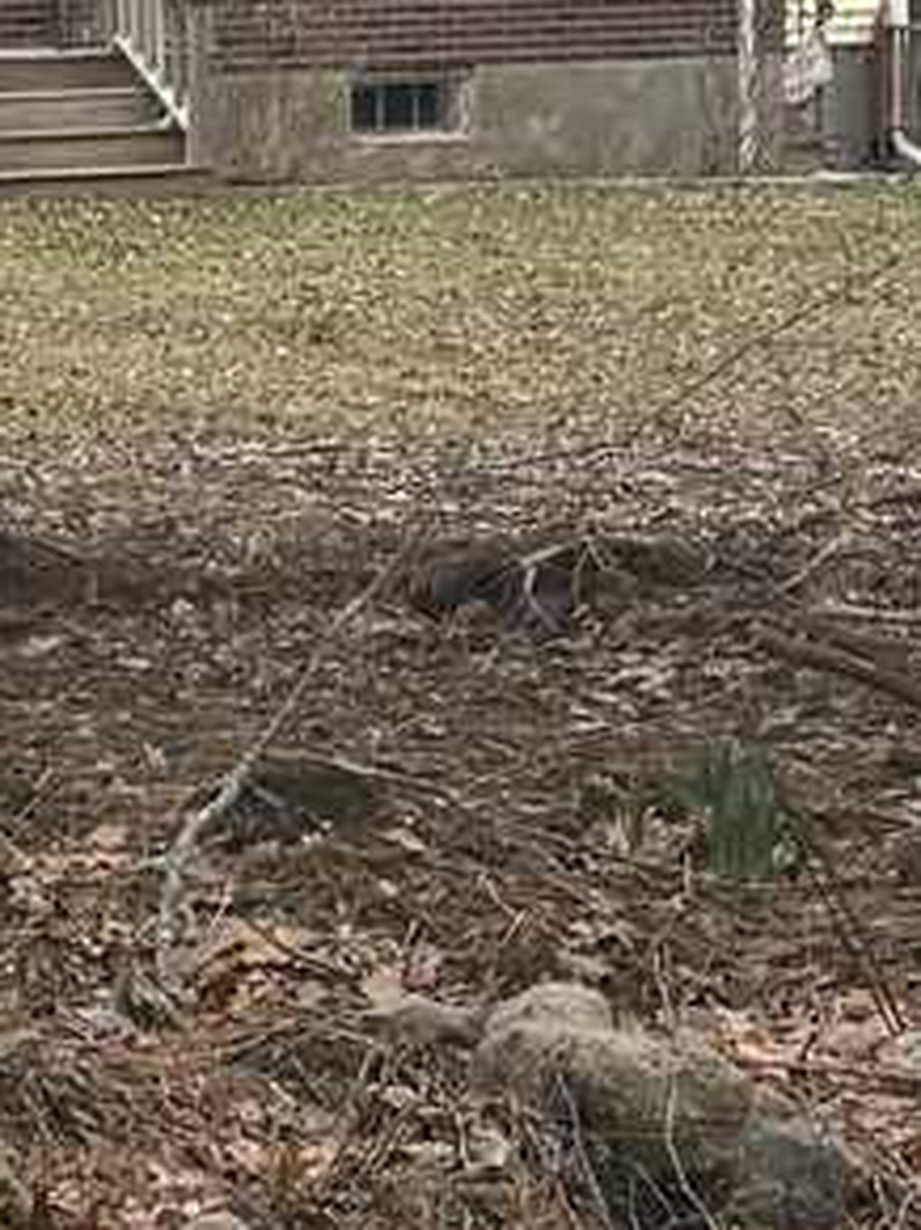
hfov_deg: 7.7
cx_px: -376
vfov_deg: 10.4
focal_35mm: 190
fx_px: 6745
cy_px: 131
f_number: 1.78
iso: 125
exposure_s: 1/225
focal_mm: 6.76
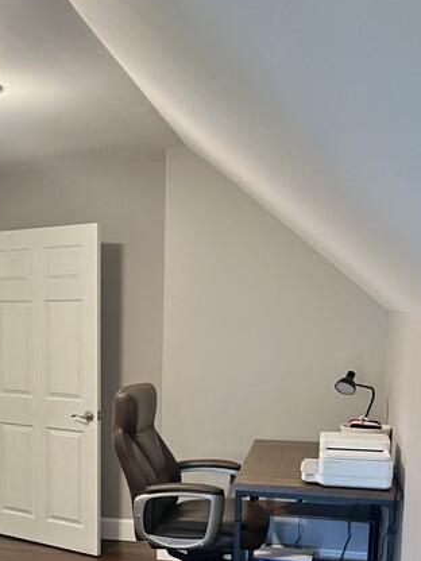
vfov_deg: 38.4
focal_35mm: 48
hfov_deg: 29.3
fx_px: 778
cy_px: 436
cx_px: 65
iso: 250
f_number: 1.6
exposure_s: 1/60
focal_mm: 5.1
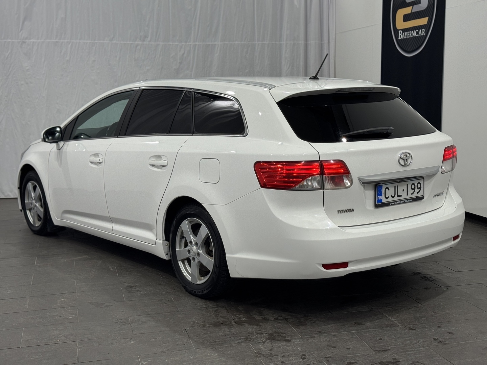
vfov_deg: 30.3
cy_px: 182
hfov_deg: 39.7
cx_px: 244
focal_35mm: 48
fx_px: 675
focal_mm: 6.76
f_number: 1.78
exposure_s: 1/230
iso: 64
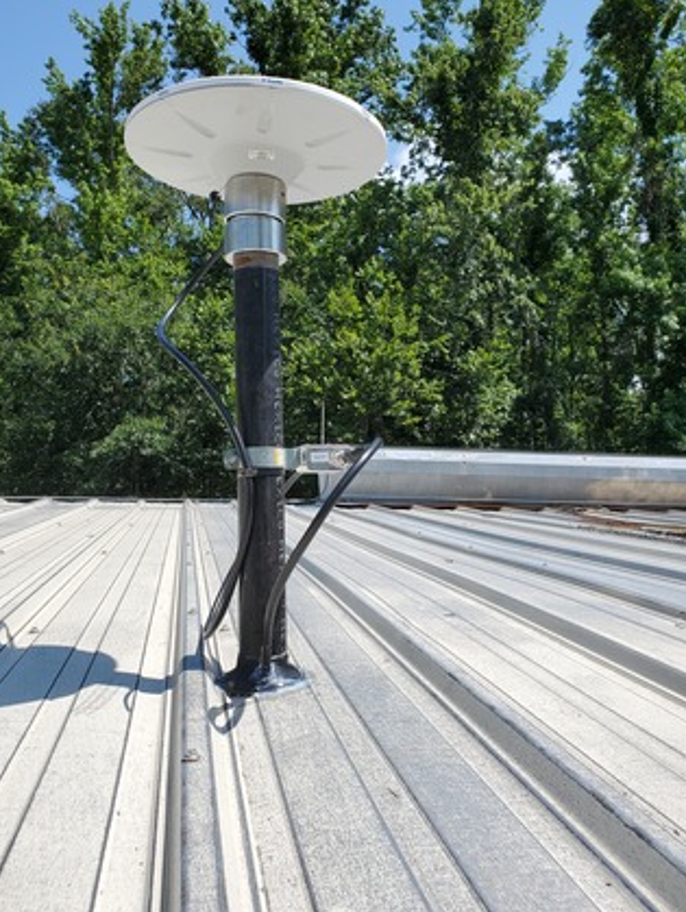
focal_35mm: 31
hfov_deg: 45.5
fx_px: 818
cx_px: 313
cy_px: 457
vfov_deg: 58.3
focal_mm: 4.3
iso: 50
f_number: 2.4
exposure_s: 1/1550
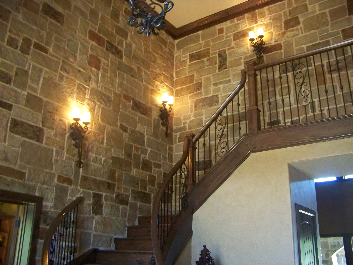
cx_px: 176
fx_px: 367
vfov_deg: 39.7
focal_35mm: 36
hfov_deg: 51.4
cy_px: 132
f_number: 2.8
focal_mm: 5.85
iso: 400
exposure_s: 1/30
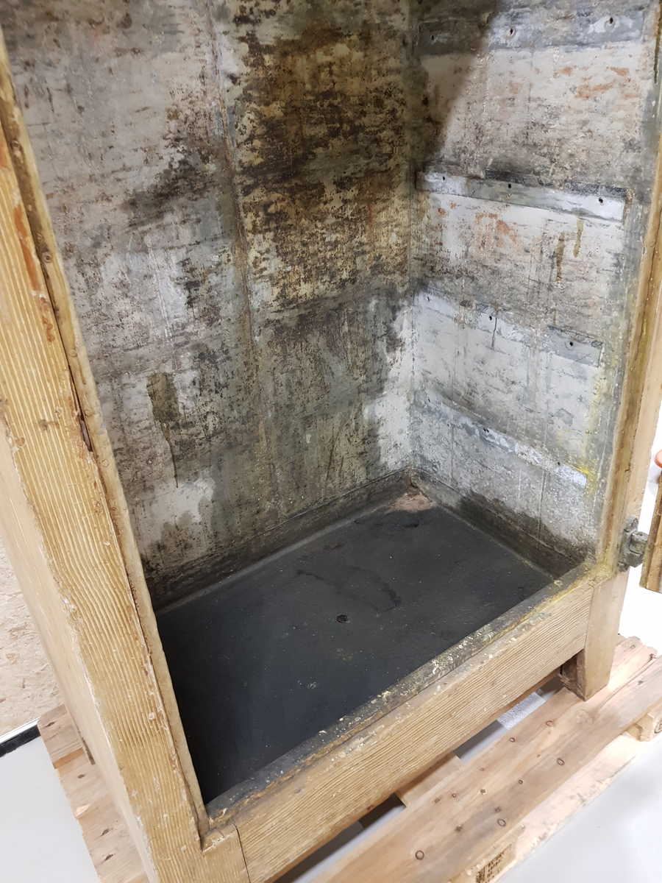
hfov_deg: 53.1
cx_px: 331
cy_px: 442
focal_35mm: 26
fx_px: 663
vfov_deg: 67.3
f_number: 1.7
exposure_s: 1/17
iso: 200
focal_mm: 4.2
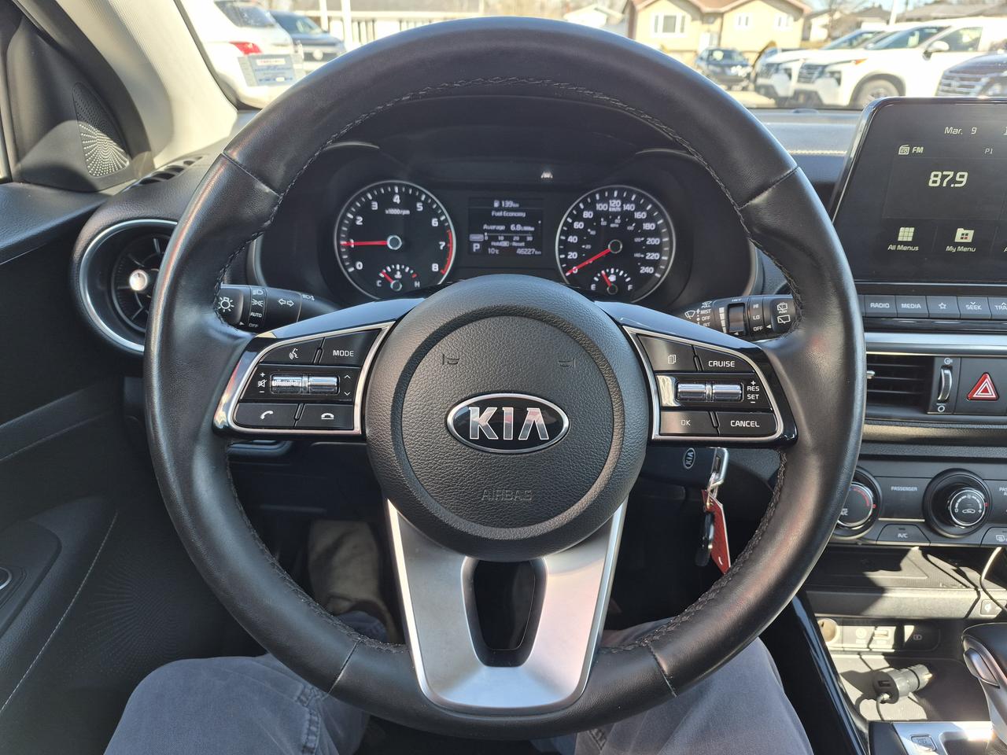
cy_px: 378
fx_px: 669
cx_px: 504
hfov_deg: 73.9
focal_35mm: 23
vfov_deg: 58.9
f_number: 1.8
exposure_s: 1/180
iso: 50
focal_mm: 5.4
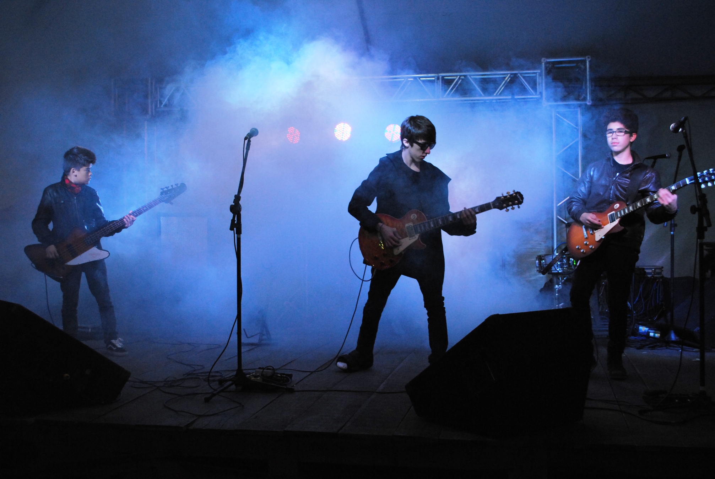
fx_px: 895
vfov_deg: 30.0
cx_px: 358
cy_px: 240
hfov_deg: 43.6
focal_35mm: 45
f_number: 4.5
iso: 800
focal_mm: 30
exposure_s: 1/60
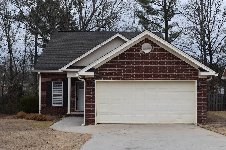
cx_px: 113
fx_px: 273
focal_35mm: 44
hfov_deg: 45.0
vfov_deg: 30.9
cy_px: 75
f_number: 8
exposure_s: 1/250
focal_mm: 29
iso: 200
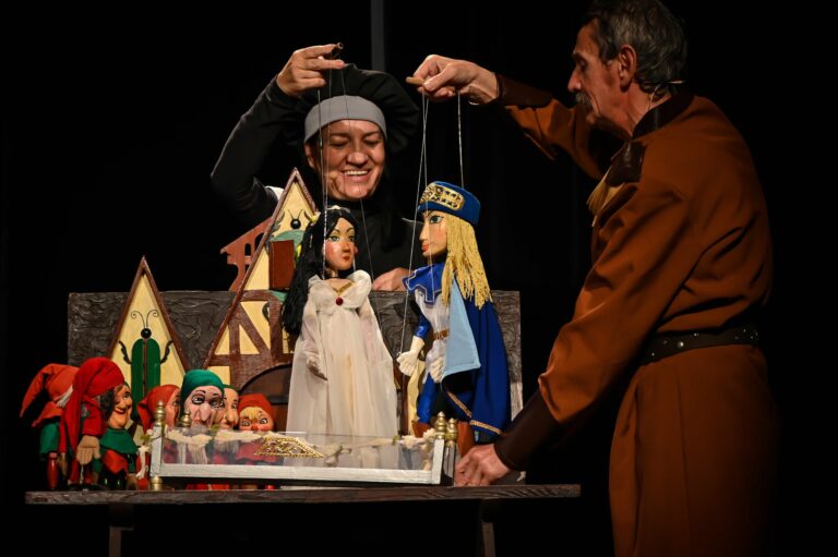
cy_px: 278
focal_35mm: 110
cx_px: 419
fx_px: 2559
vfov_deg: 12.4
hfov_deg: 18.6
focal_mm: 110
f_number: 4
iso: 1600
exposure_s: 1/400
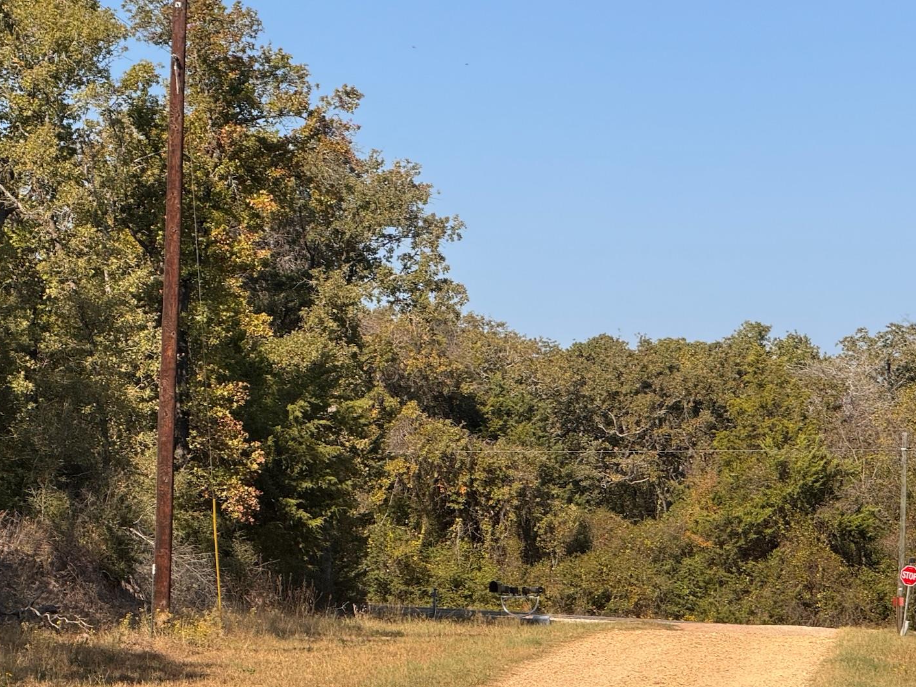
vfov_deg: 8.5
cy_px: 384
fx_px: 4604
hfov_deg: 11.4
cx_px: 325
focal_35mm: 174
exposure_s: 1/1148
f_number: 2.8
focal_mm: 15.66
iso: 50
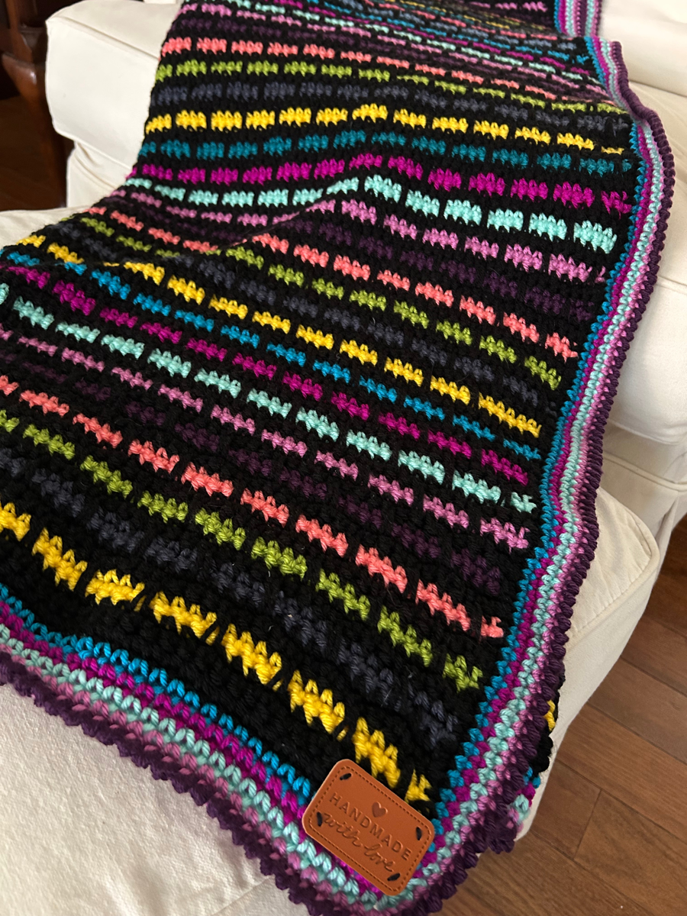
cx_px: 344
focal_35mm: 26
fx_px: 688
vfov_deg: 67.3
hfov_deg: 53.1
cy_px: 458
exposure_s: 1/30
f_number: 1.5
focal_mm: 5.7
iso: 800
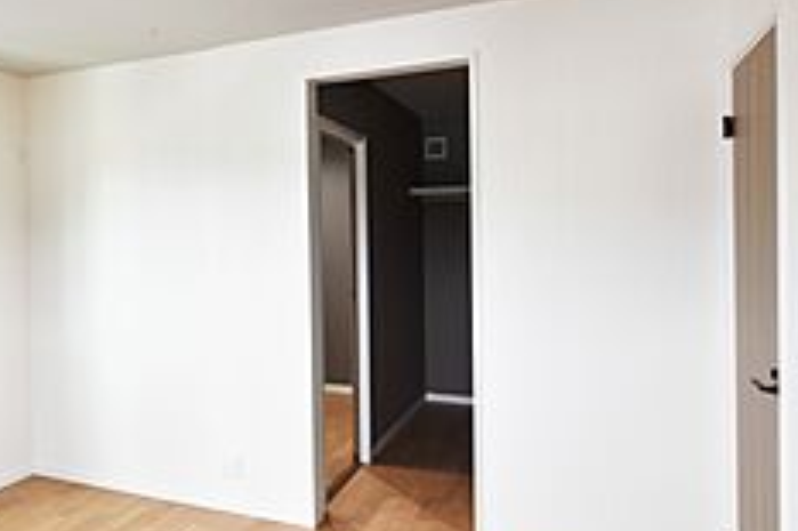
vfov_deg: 45.7
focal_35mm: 28
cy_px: 247
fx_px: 629
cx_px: 250
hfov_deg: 62.7
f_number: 18
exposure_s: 1/1.6
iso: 400
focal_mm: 11.5
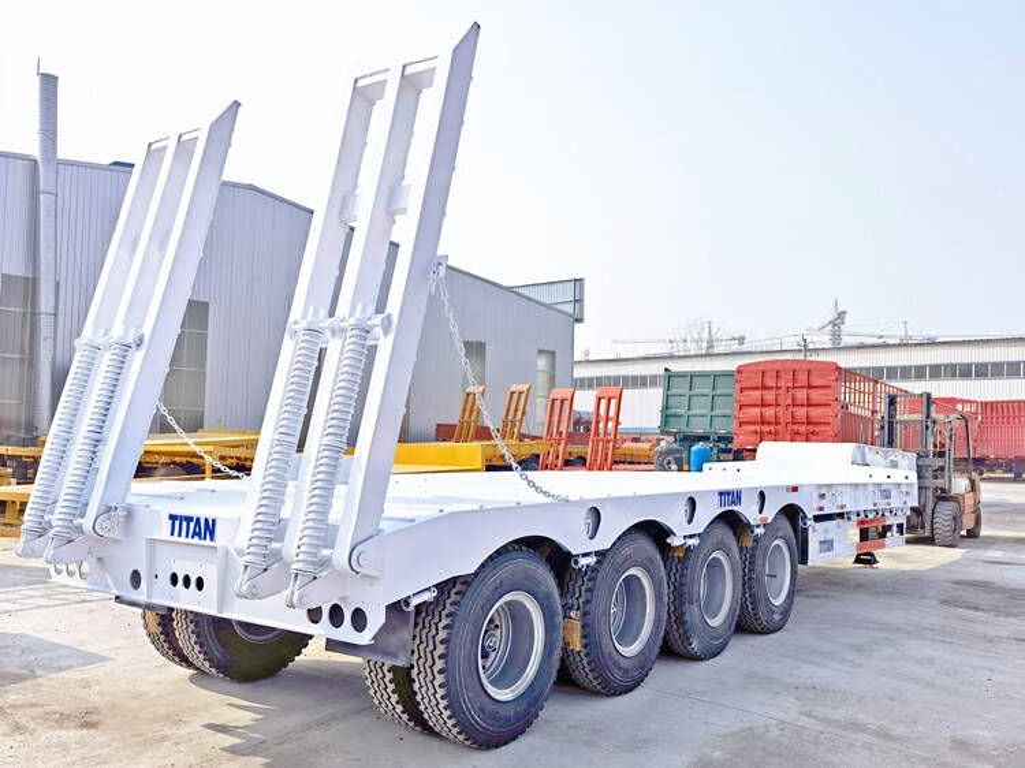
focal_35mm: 27
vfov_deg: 51.3
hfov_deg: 65.3
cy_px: 384
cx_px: 512
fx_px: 799
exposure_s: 1/3922
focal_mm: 6.67
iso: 50
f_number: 1.9
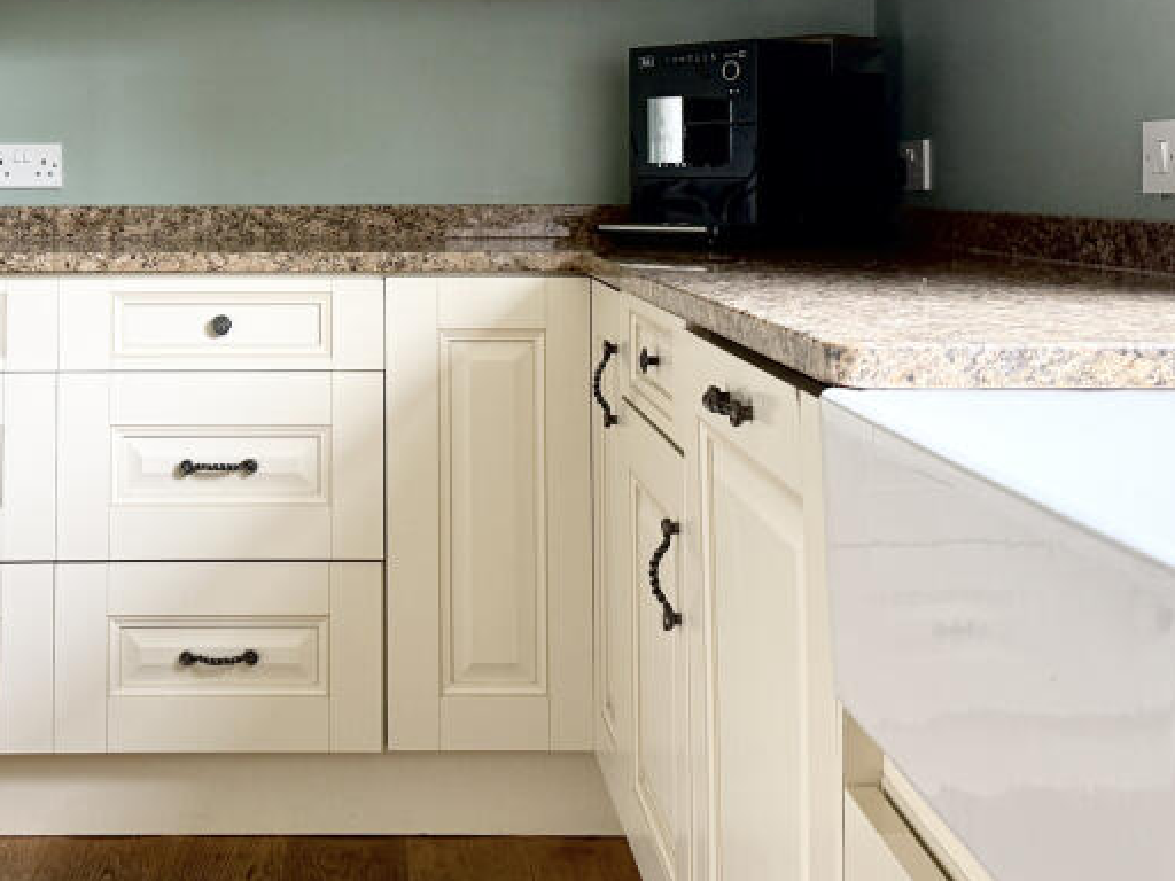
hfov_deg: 38.7
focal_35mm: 48
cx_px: 308
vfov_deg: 29.6
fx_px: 1629
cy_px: 186
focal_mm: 6.76
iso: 200
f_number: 1.78
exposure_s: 1/87
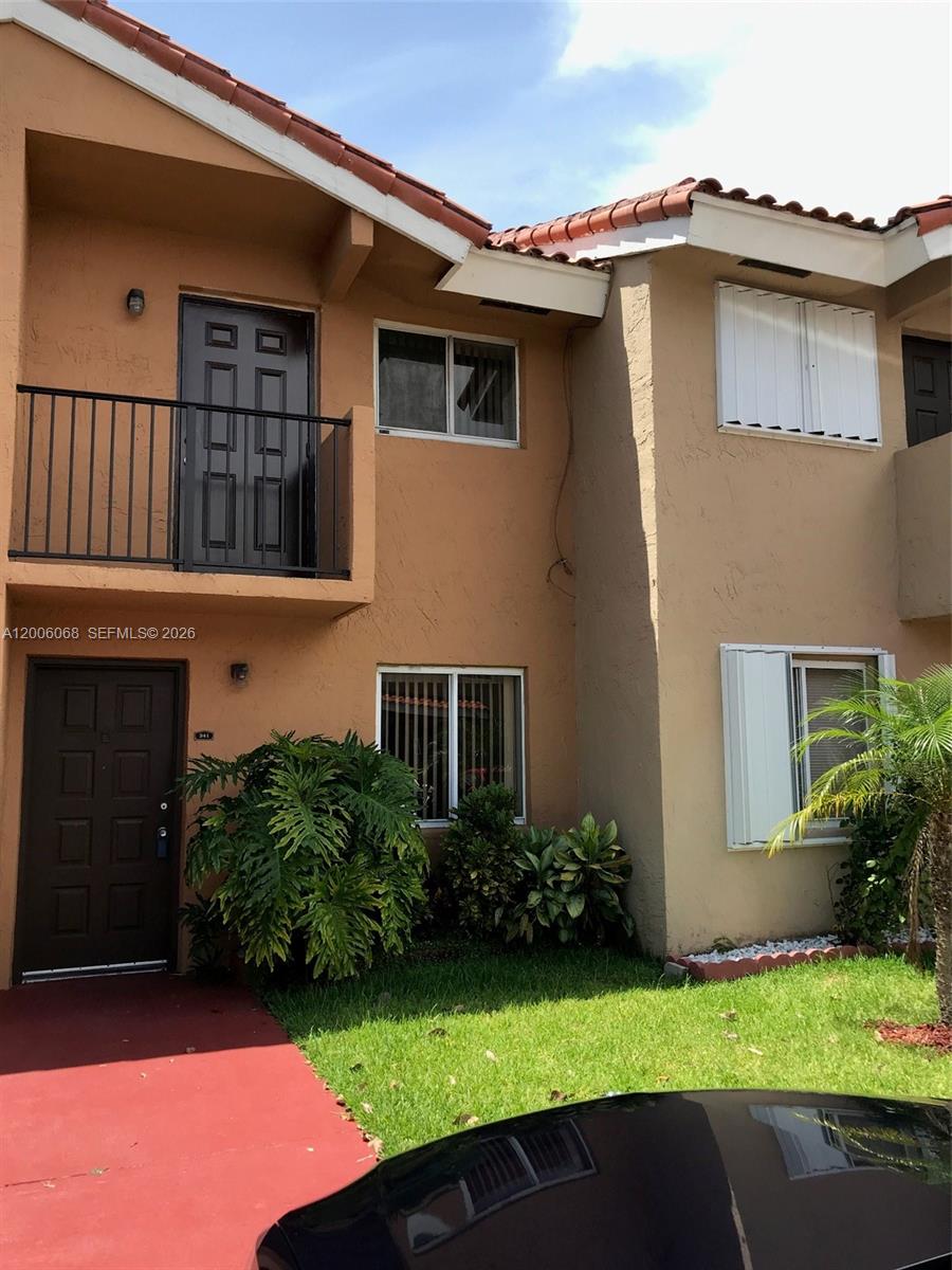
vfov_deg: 63.4
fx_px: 1027
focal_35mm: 28
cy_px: 635
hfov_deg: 49.7
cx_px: 476
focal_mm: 3.99
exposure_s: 1/1153
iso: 20
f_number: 1.8
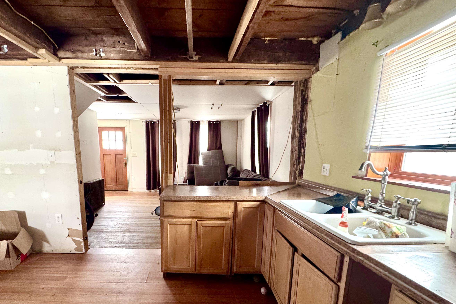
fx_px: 215
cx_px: 197
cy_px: 195
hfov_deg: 92.7
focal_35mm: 17
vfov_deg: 69.0
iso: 500
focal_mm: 2.22
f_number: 2.2
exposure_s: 1/60
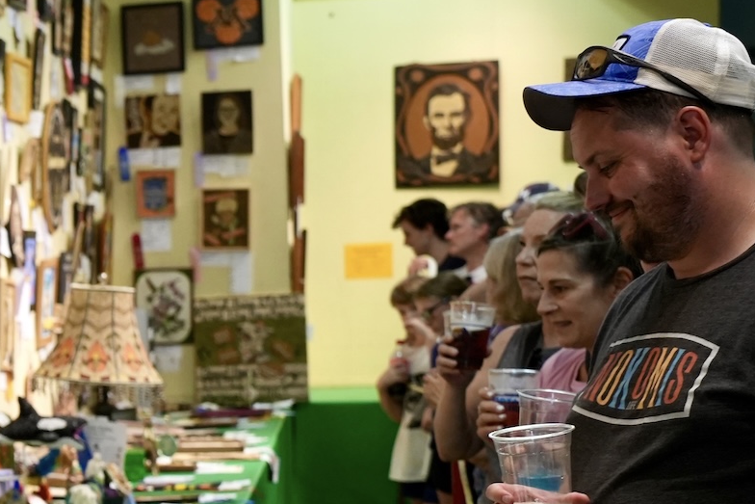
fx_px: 2475
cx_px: -378
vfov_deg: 11.6
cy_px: 445
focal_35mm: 118
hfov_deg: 15.9
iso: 1000
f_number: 4
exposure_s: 1/160
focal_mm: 37
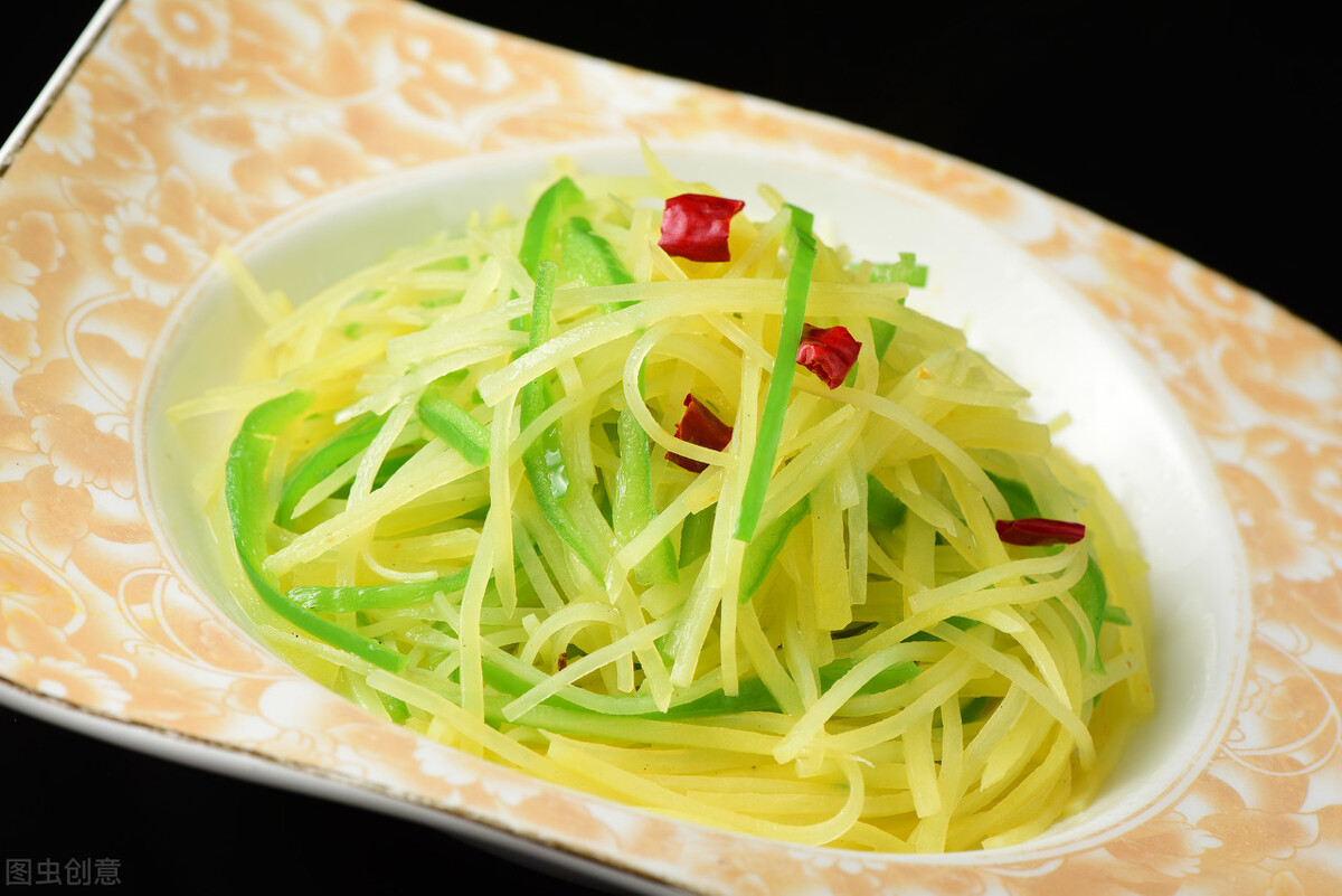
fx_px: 3915
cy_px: 448
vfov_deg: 13.1
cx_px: 671
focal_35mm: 105
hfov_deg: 19.4
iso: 160
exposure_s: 1/160
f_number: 9
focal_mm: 105
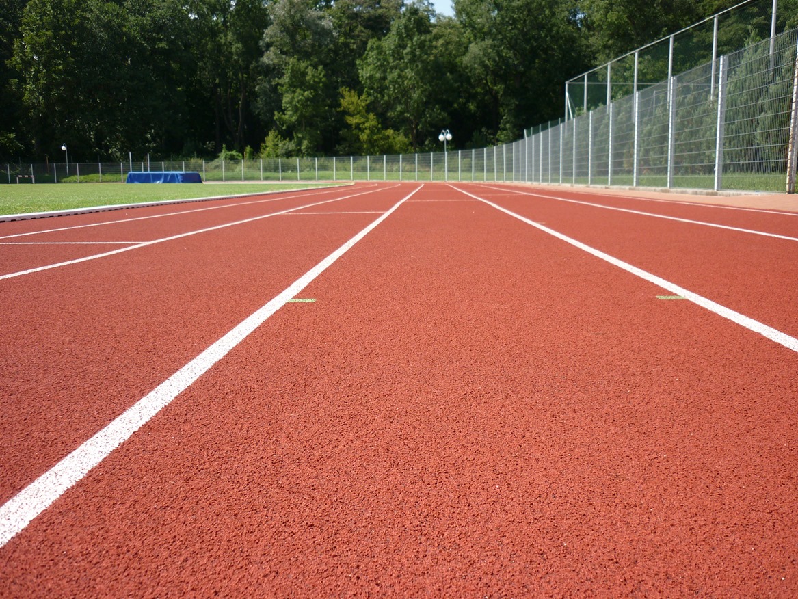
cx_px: 399
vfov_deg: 43.0
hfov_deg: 55.3
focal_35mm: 33
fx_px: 761
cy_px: 300
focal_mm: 5.5
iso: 80
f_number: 2.8
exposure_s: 1/800
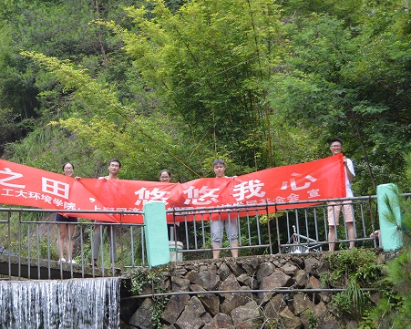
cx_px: 134
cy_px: 211
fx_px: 1265
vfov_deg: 14.8
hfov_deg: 18.4
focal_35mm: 104
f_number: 5.6
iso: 200
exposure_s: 1/125
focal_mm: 46
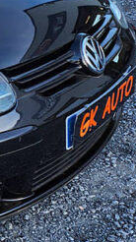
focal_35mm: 85
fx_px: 546
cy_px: 52
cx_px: -189
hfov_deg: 11.7
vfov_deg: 24.7
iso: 50
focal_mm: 5
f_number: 1.8
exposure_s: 1/480
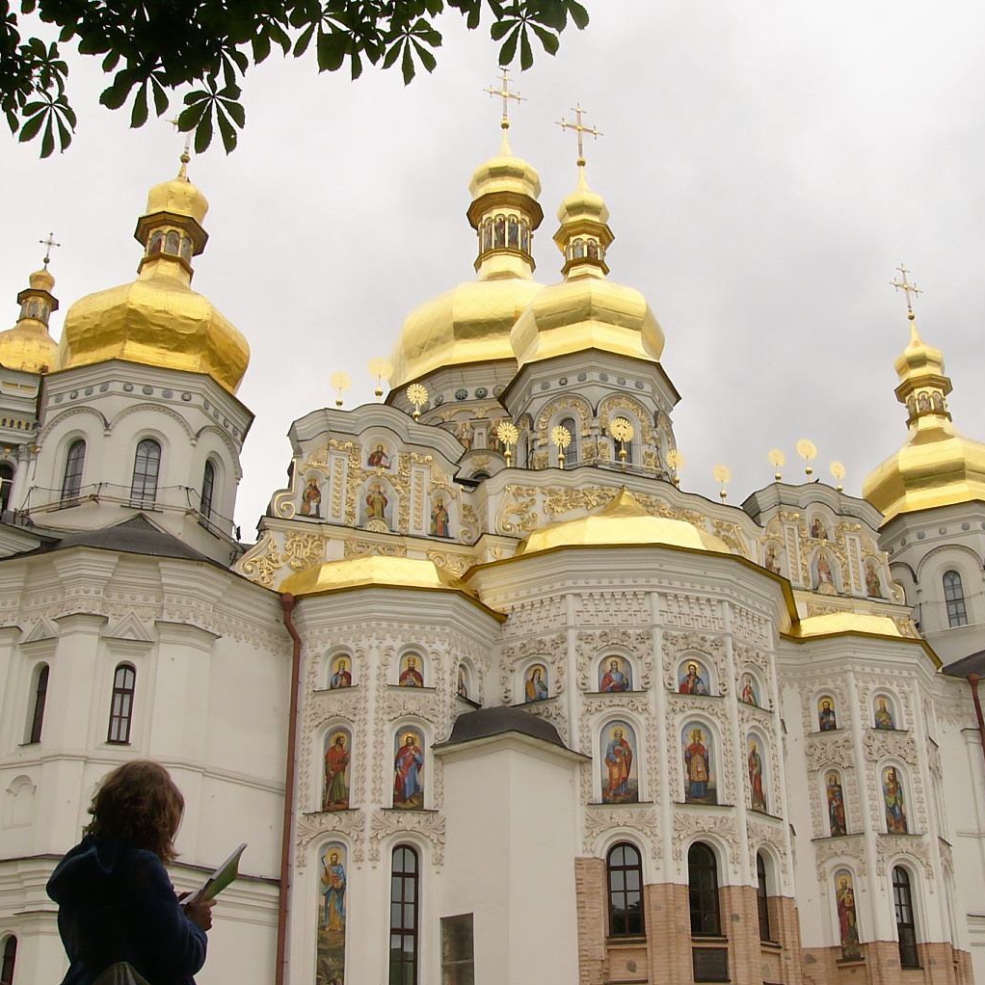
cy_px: 498
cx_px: 586
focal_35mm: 43
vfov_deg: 39.2
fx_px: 1384
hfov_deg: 39.0
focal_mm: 6
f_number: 8
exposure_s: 1/50
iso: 50
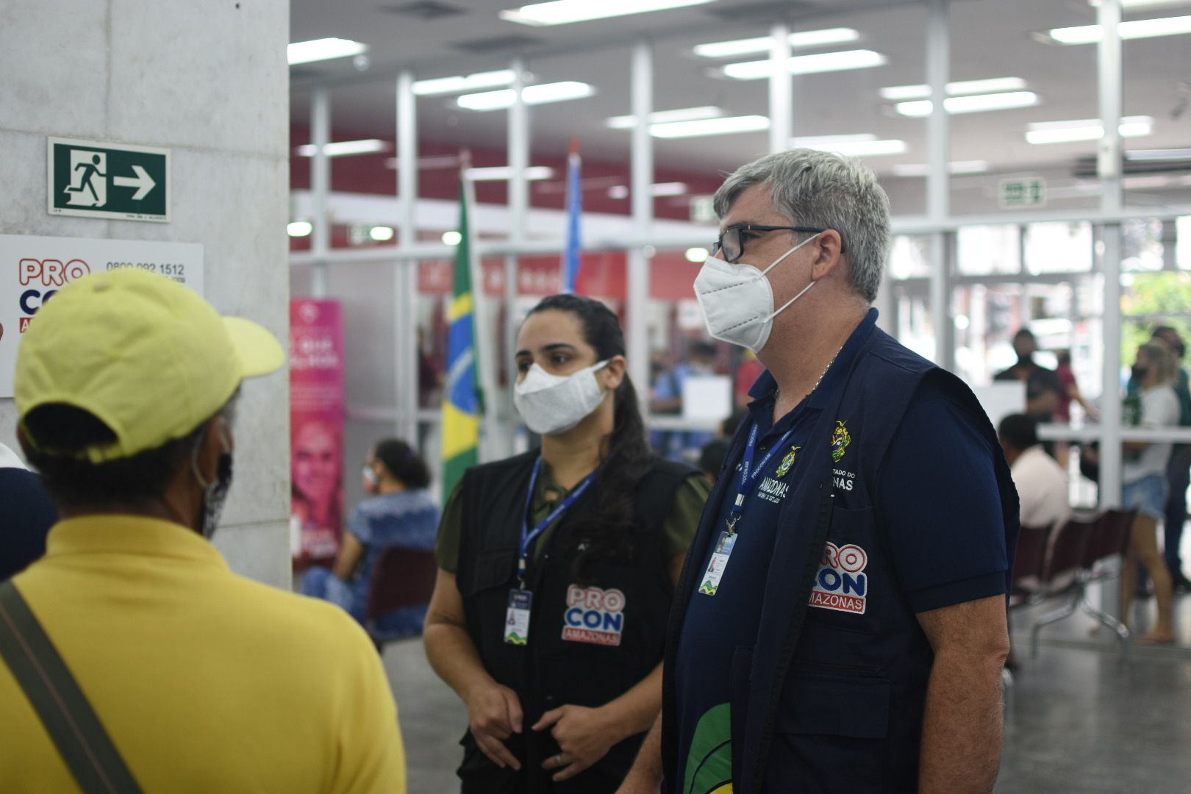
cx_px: 596
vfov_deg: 25.8
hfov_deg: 37.9
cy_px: 397
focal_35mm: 52
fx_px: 1737
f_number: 1.8
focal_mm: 35
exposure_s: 1/160
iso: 250
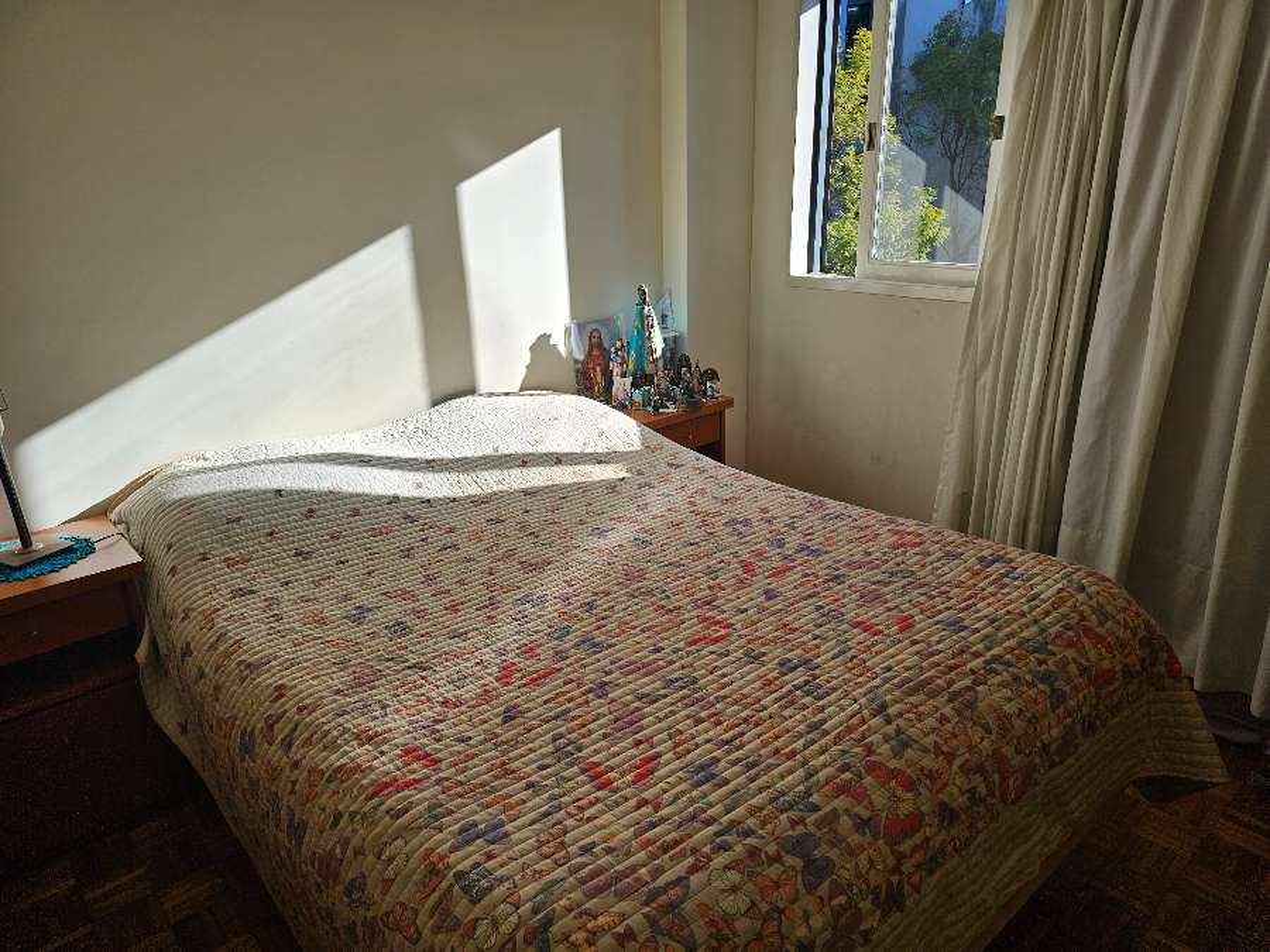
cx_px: 635
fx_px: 844
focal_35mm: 23
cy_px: 476
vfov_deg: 58.9
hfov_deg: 73.9
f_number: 1.7
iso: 10
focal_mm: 6.3
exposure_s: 1/291
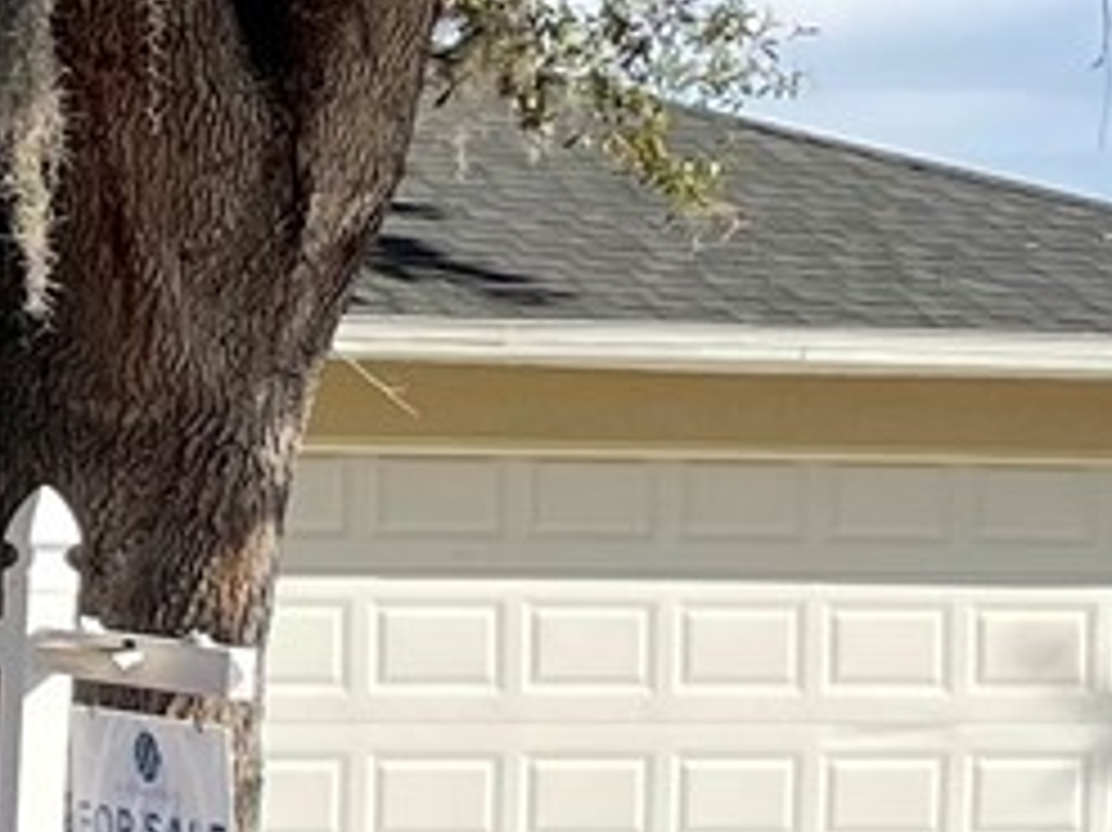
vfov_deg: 9.0
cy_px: 1043
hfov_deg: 11.4
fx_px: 5202
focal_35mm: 162
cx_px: -810
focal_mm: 5.1
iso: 32
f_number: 1.6
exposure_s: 1/1597
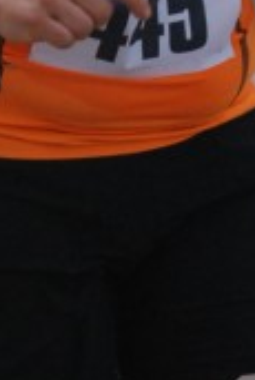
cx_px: 156
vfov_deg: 4.3
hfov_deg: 2.9
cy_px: -169
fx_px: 5006
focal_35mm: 474
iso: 1000
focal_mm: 90
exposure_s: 1/1000
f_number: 5.6
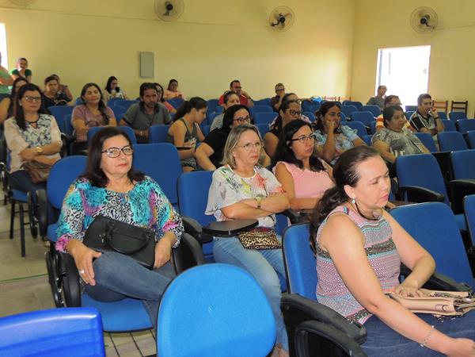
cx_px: 238
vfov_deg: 40.7
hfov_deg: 52.6
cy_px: 178
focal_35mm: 35
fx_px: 480
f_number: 3.3
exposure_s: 1/30
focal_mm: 6.2
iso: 200
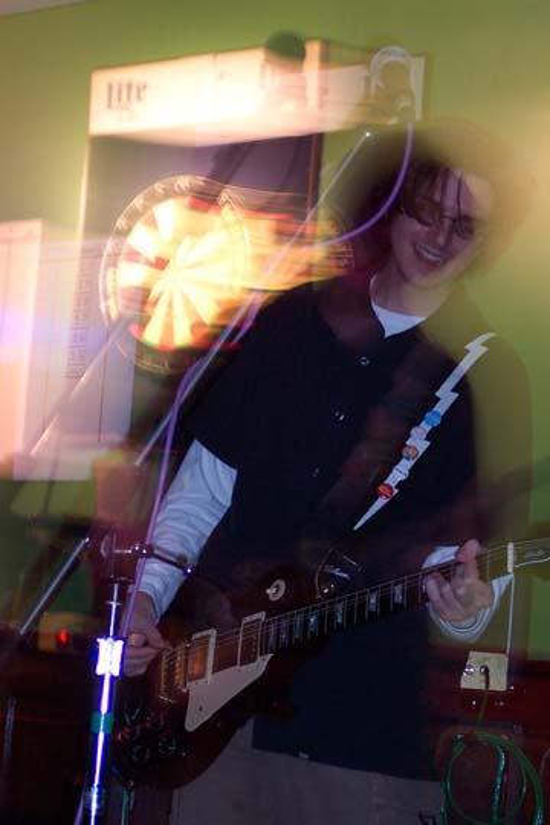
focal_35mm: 114
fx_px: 2612
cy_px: 412
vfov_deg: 17.9
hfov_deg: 12.0
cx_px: 275
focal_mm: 24
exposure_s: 1/4
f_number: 4.8
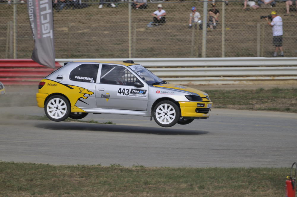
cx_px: 148
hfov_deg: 4.6
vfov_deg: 3.0
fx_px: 3708
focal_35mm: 450
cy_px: 98
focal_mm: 300
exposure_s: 1/1000
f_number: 5.6
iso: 200
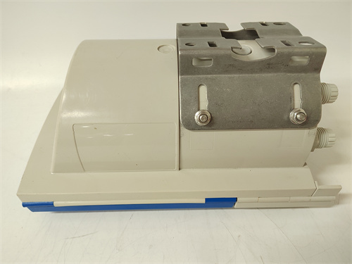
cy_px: 132
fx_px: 234
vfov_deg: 58.9
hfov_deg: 73.9
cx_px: 176
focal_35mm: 23
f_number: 1.9
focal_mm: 5.52
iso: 1550
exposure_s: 1/50
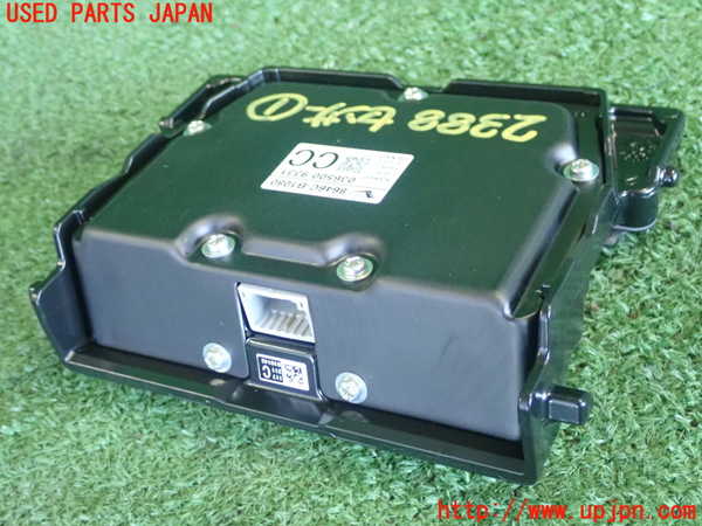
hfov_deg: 38.9
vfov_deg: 29.7
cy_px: 263
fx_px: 994
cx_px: 351
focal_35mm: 49
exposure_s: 1/50
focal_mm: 8.99
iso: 1600
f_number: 3.2
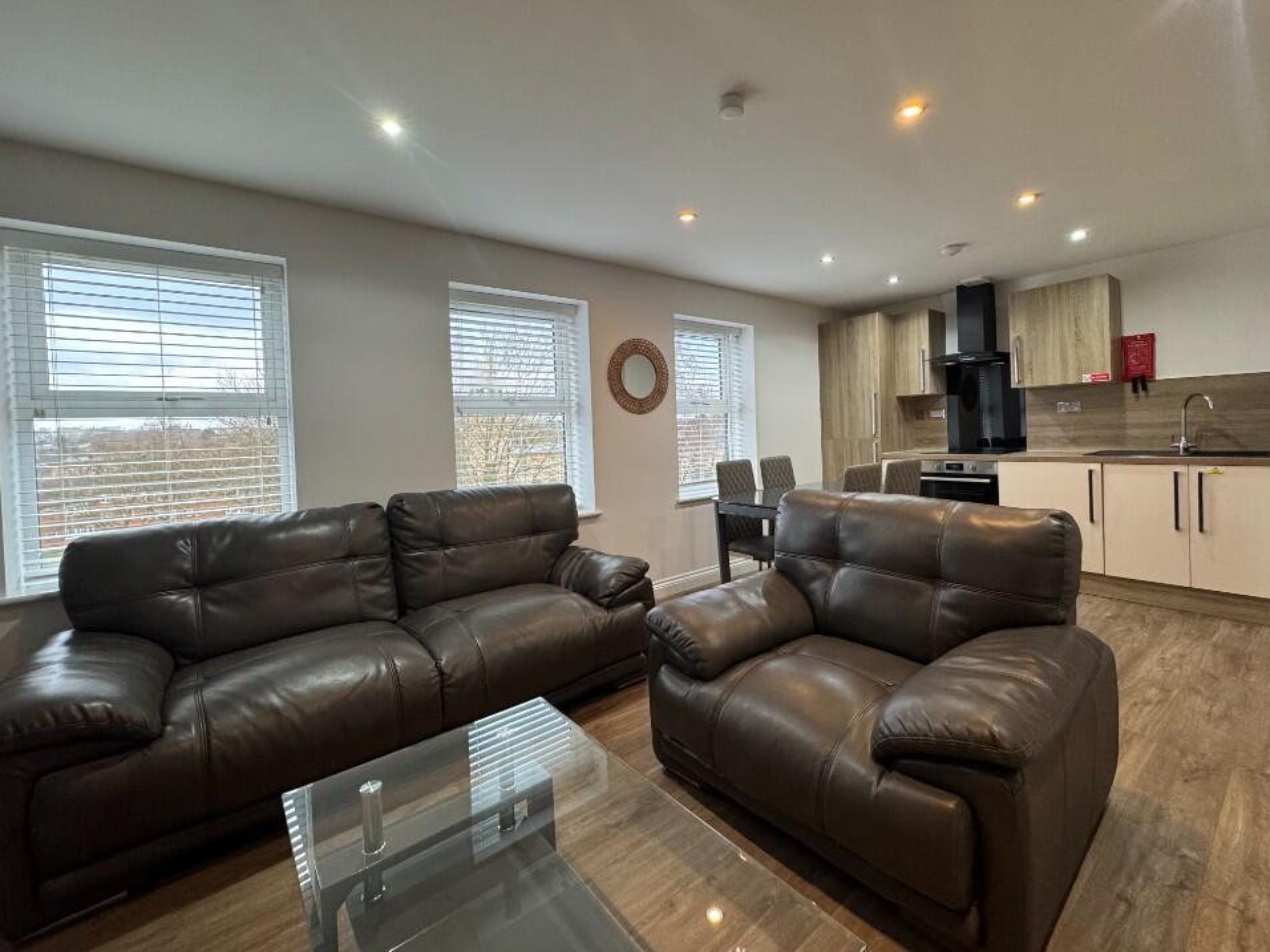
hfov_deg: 98.1
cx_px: 671
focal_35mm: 15
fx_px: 550
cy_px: 443
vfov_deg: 81.6
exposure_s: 1/100
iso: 250
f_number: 2.2
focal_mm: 2.22
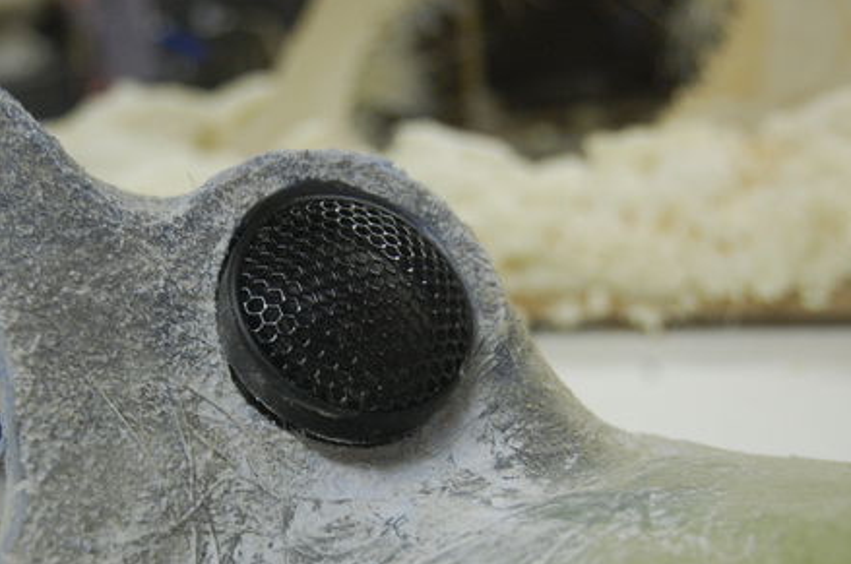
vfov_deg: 19.9
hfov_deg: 29.7
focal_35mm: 68
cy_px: 405
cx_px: 308
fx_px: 1598
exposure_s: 1/20
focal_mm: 31
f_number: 4.5
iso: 800
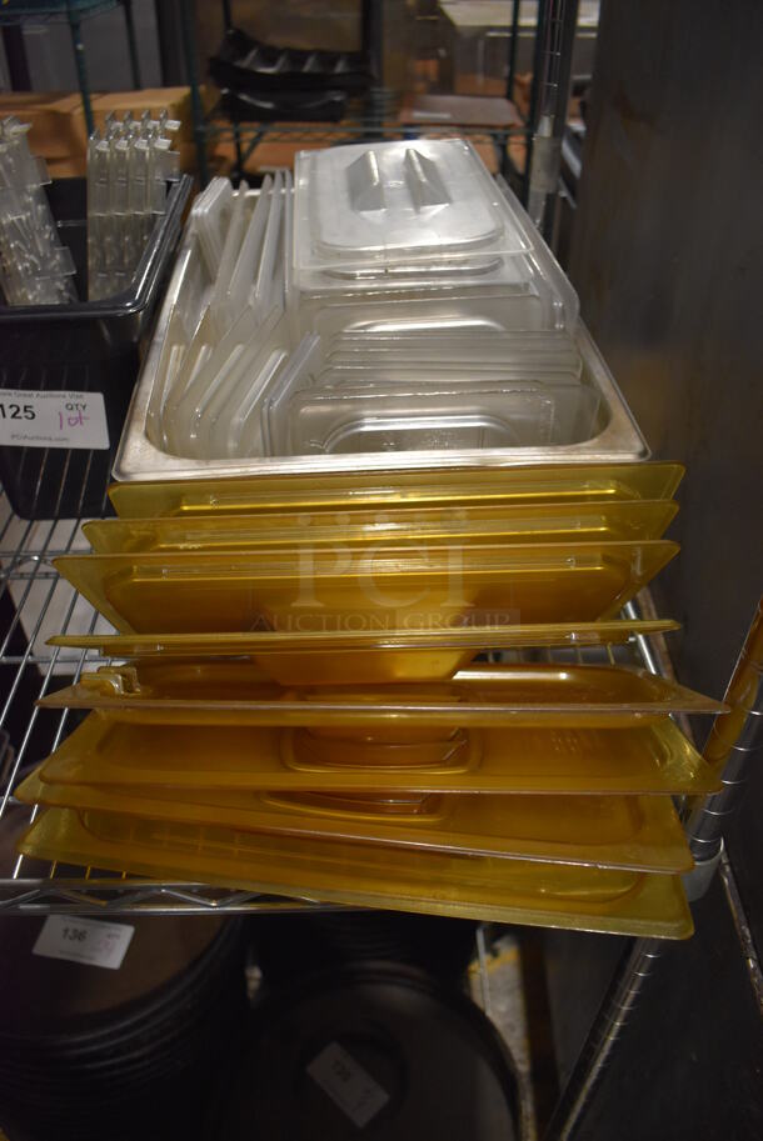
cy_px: 570
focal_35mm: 27
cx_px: 382
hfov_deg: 48.0
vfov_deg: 67.3
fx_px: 857
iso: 1250
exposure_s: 1/125
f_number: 3.5
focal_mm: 18
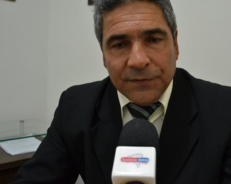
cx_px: 154
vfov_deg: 41.1
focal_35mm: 36
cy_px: 86
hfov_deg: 49.4
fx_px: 246
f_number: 3.5
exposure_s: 1/15
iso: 1600
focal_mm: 18
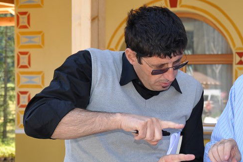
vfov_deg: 11.4
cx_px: 267
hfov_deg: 16.6
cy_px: 116
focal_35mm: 120
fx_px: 810
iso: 200
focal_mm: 34
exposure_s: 1/125
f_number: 5.6
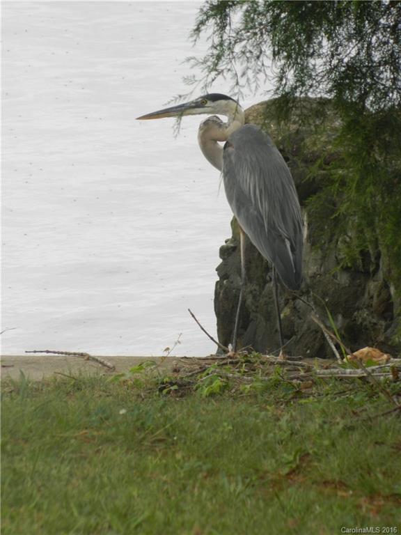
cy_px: 268
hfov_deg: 2.8
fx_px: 8109
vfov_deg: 3.8
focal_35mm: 525
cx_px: 200
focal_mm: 94.5
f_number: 5.8
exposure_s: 1/100
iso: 110
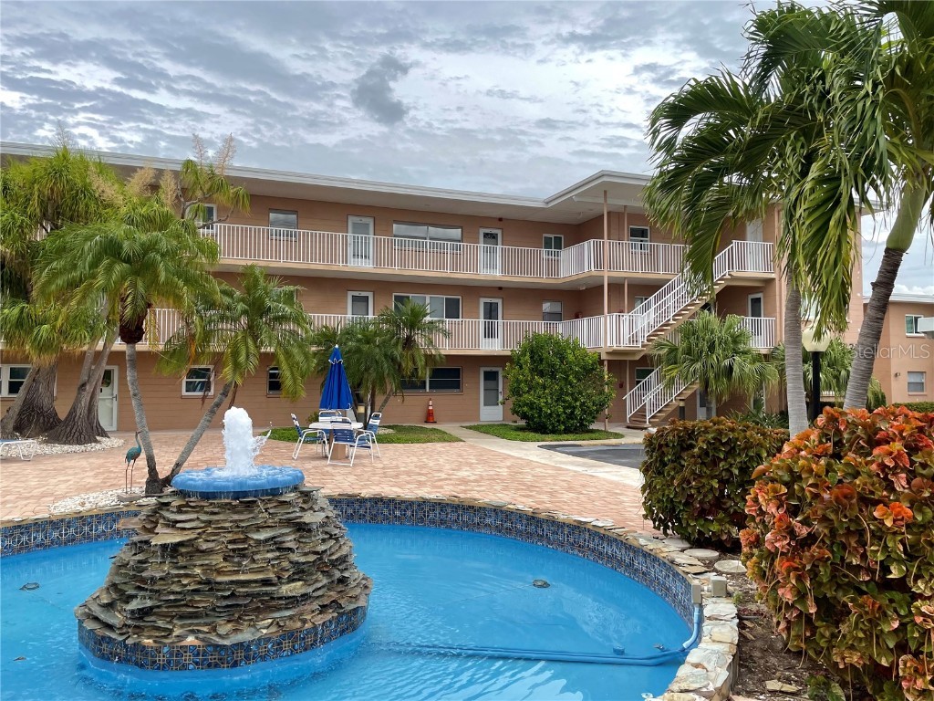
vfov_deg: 53.1
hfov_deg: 67.3
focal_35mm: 26
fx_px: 702
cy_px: 350
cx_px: 467
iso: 50
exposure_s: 1/2506
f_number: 1.6
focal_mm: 4.2
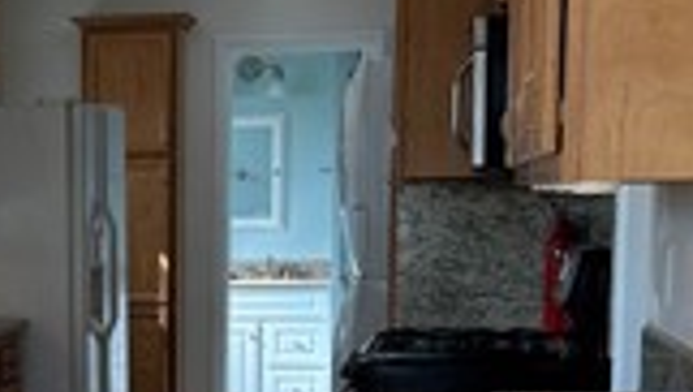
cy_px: 457
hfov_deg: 19.9
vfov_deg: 11.5
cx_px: 9
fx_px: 1913
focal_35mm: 104
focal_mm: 6.86
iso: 64
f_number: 1.78
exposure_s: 1/234
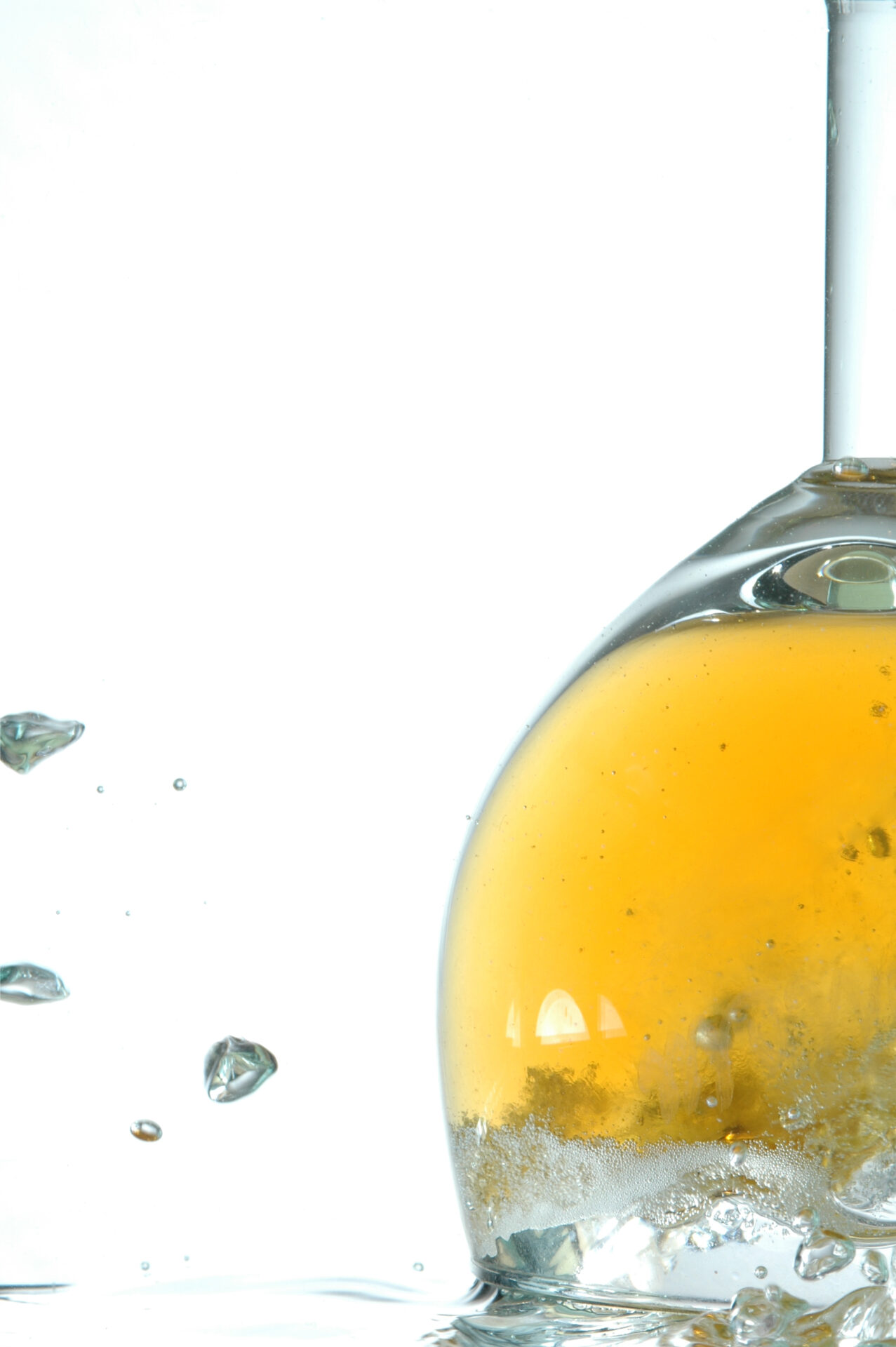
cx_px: 448
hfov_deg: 8.7
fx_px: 5889
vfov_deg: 13.0
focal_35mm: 158
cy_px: 674
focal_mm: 105
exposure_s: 1/500
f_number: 25
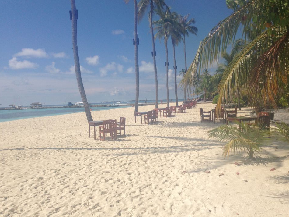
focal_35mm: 34
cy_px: 106
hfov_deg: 54.0
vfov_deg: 41.8
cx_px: 146
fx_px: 284
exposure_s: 1/3623
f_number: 2.4
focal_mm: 4.12
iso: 50
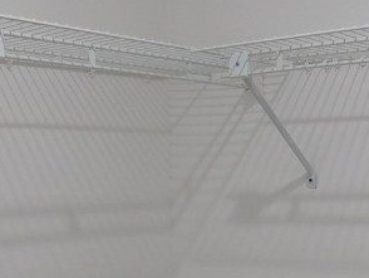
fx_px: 853
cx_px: 257
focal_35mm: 80
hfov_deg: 24.2
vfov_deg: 17.8
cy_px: 306
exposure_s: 1/30
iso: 125
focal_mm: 4
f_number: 3
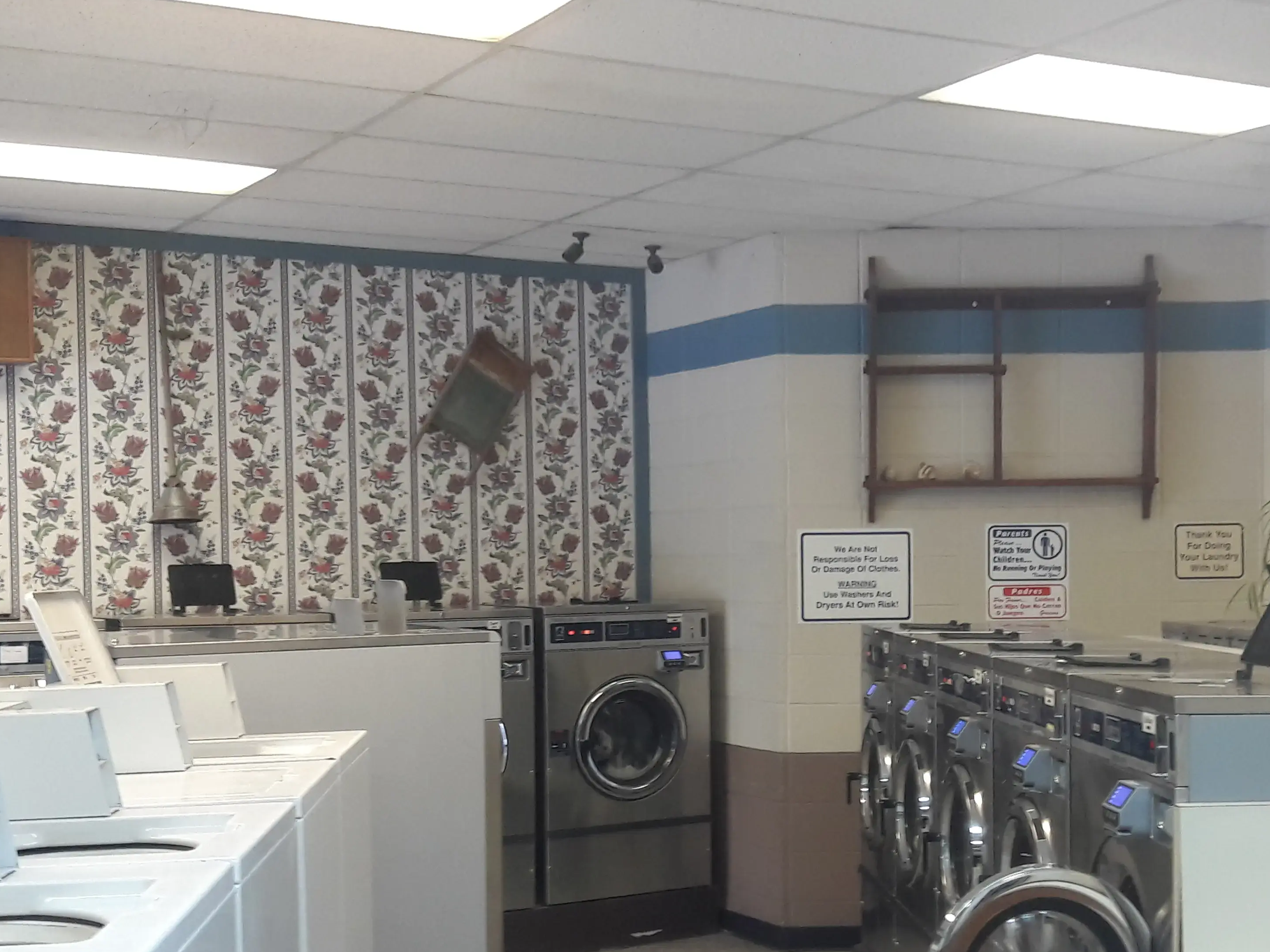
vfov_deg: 35.8
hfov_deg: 46.5
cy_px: 580
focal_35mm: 40
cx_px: 778
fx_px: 1467
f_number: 1.9
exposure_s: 1/30
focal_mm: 3.7
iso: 80
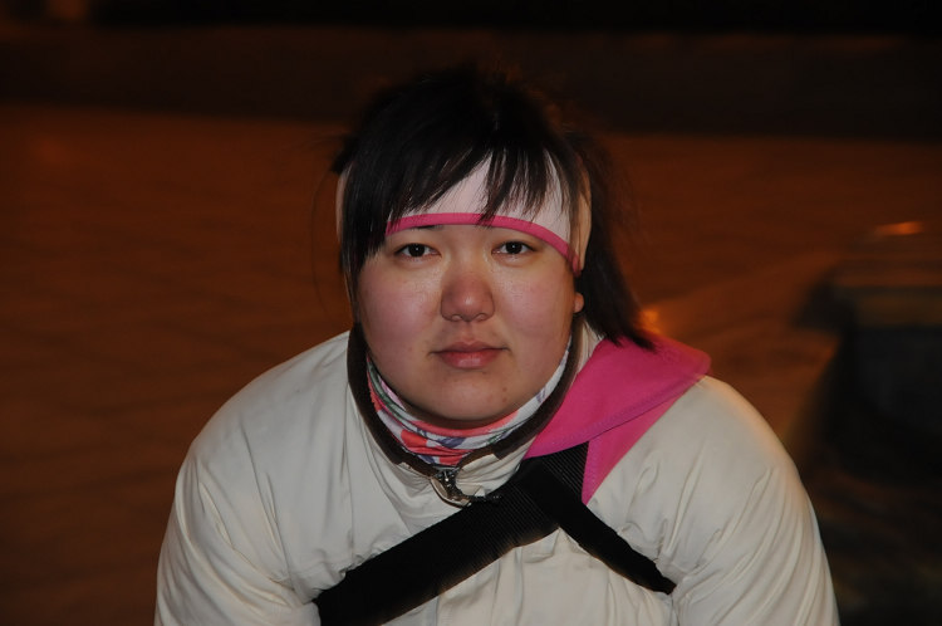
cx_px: 471
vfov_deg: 10.7
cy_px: 313
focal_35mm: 128
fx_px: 3332
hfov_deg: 16.1
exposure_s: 1/10
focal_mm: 85
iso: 800
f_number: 5.6
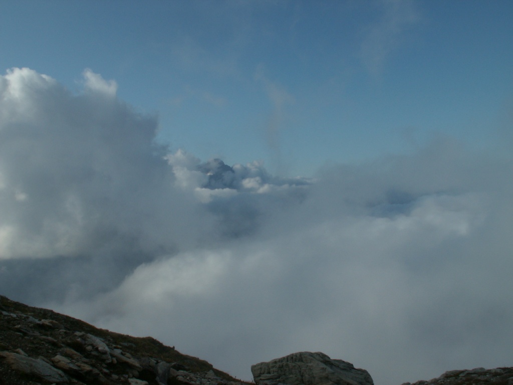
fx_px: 519
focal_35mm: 35
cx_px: 256
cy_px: 192
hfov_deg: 52.6
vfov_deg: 40.7
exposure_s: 1/400
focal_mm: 5.86
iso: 50
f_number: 8
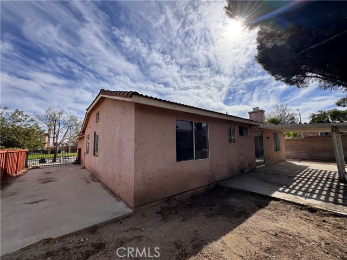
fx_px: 140
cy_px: 130
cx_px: 174
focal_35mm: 14
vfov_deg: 85.7
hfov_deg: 102.1
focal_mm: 2.22
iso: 50
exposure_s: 1/2874
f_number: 2.2
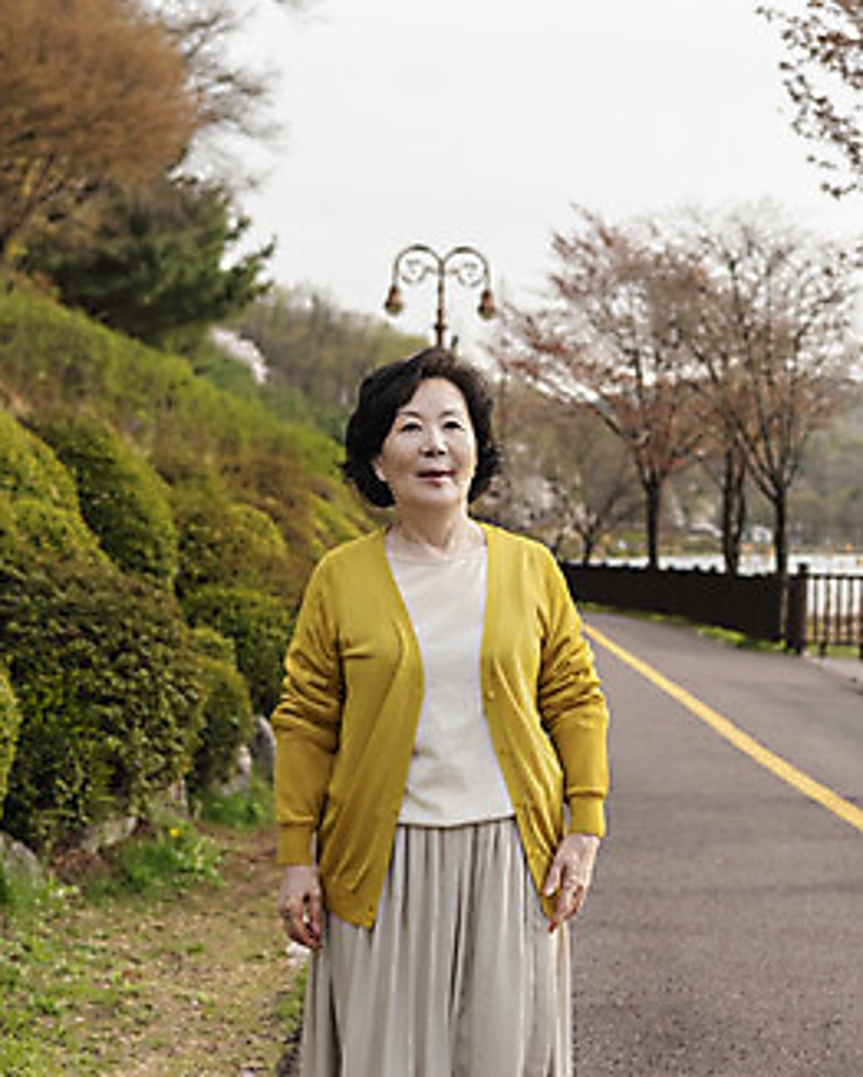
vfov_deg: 46.5
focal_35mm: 39
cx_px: 427
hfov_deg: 38.3
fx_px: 1244
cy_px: 649
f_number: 2.8
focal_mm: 34
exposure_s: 1/2500
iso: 400
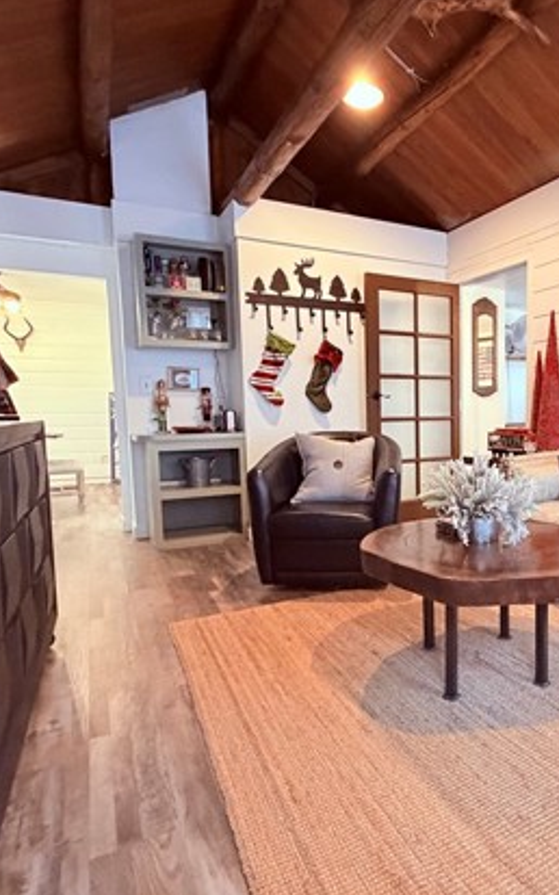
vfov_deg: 77.1
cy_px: 459
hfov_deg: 50.9
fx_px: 561
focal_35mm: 23
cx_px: 416
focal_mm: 2.22
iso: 800
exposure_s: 1/60
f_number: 2.2
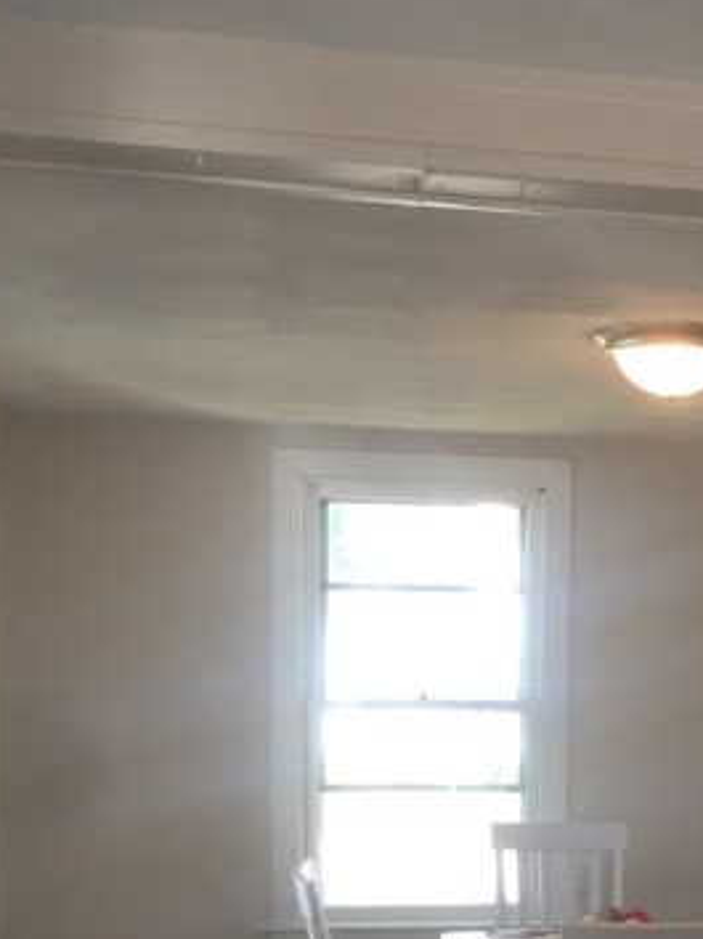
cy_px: 785
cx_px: 647
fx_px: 1708
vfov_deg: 29.8
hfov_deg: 22.6
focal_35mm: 63
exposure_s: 1/30
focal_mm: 4.15
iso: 32
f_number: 2.2
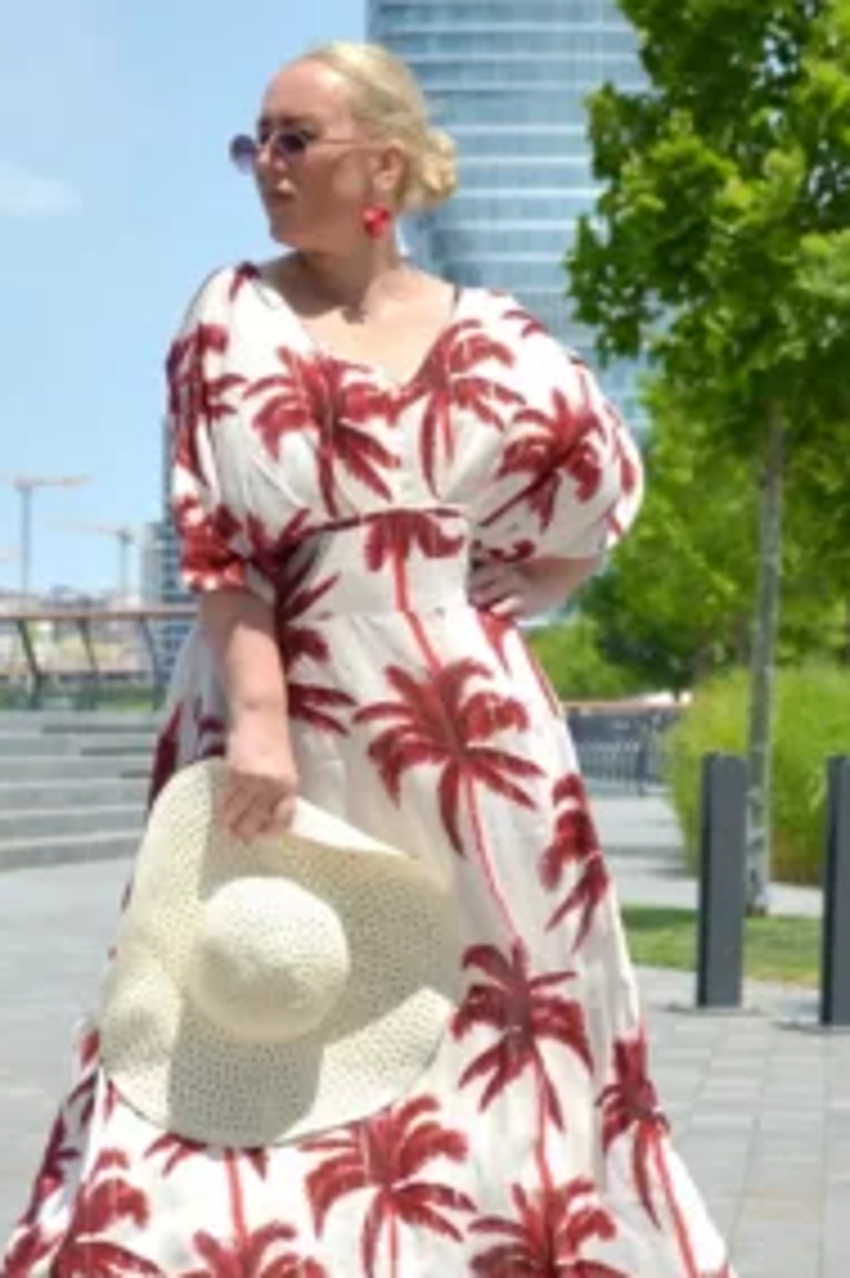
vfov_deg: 21.5
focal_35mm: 95
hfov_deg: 14.4
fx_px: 3368
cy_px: 724
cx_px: 378
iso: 400
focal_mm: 40
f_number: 4.5
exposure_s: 1/4000
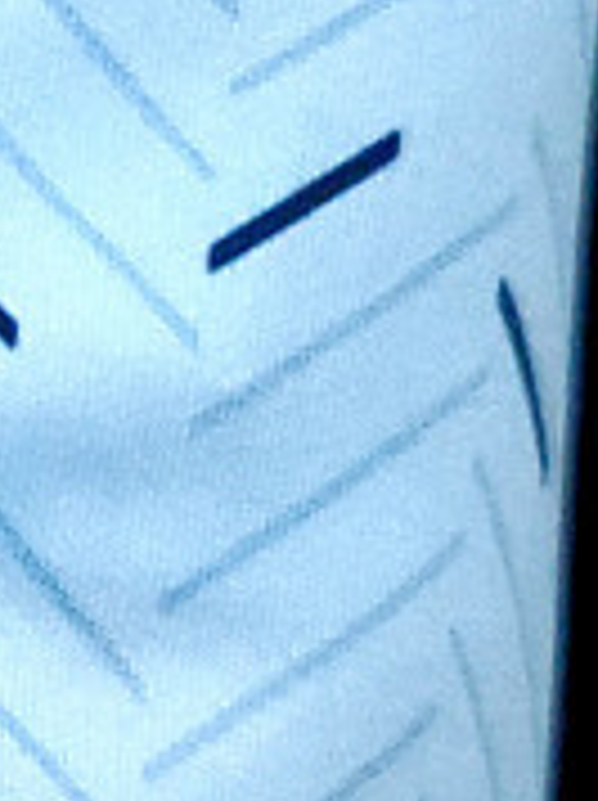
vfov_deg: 12.5
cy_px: 400
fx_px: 3648
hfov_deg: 8.8
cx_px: -661
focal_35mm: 158
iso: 500
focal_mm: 4.3
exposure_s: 1/50
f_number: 1.5
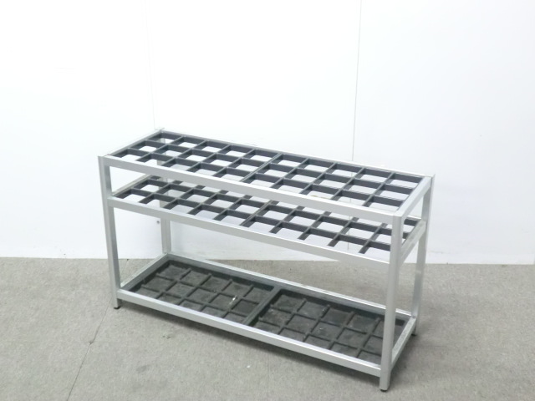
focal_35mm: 45
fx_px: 695
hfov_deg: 42.1
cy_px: 200
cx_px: 268
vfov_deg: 32.2
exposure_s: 1/20
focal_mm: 8.2
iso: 800
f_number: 4.3
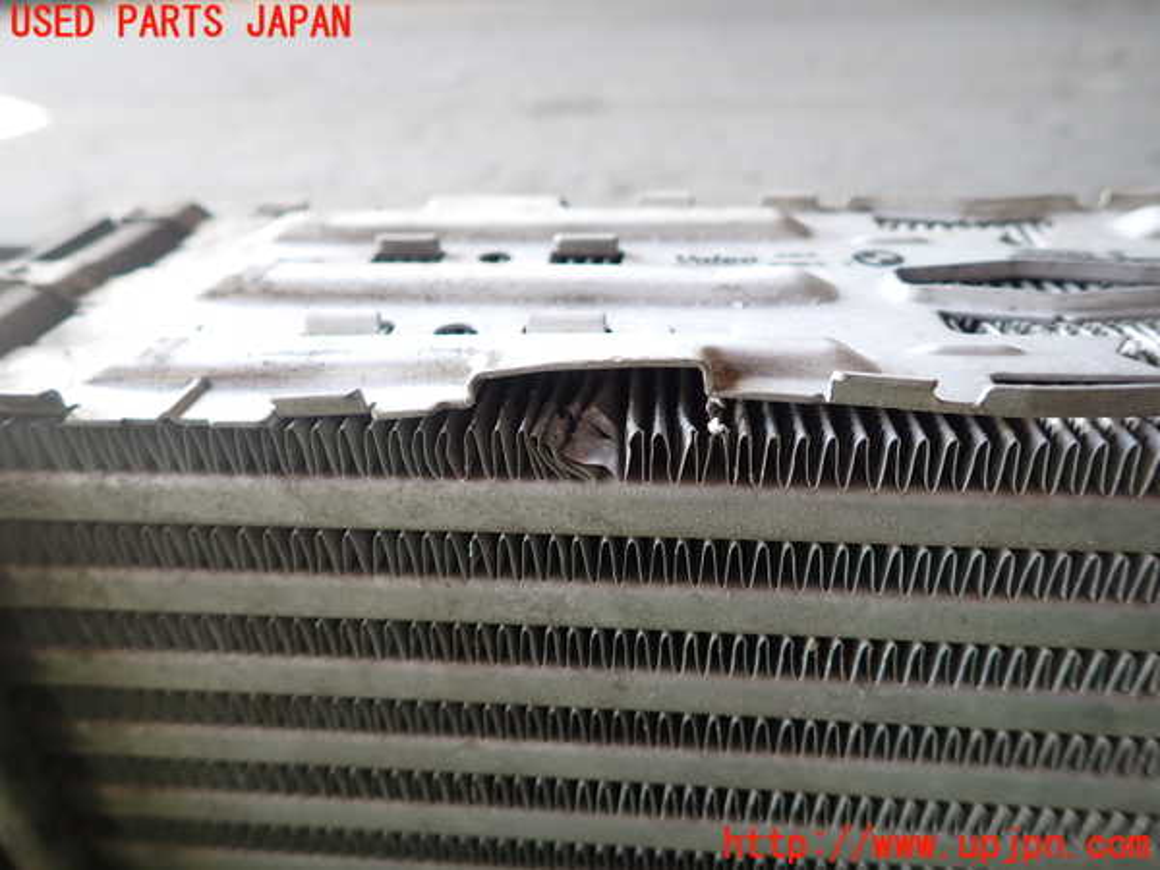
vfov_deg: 54.9
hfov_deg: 69.4
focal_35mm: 25
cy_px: 435
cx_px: 580
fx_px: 838
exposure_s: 1/80
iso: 100
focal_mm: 4.5
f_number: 2
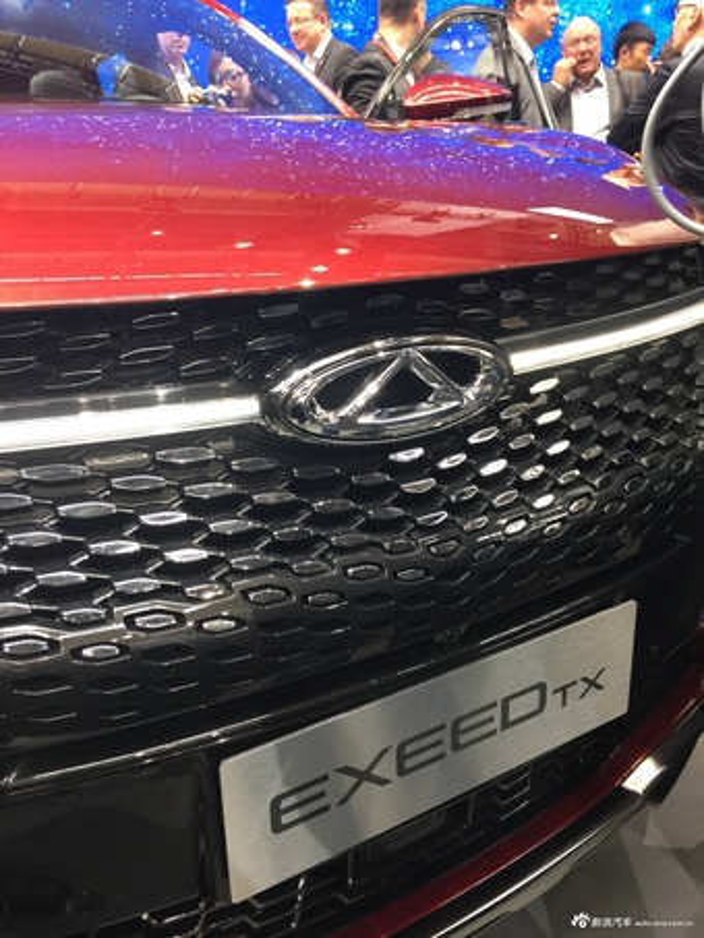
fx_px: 786
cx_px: 352
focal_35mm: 29
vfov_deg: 61.6
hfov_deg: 48.2
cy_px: 469
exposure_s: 1/17
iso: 80
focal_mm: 4.15
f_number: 2.2
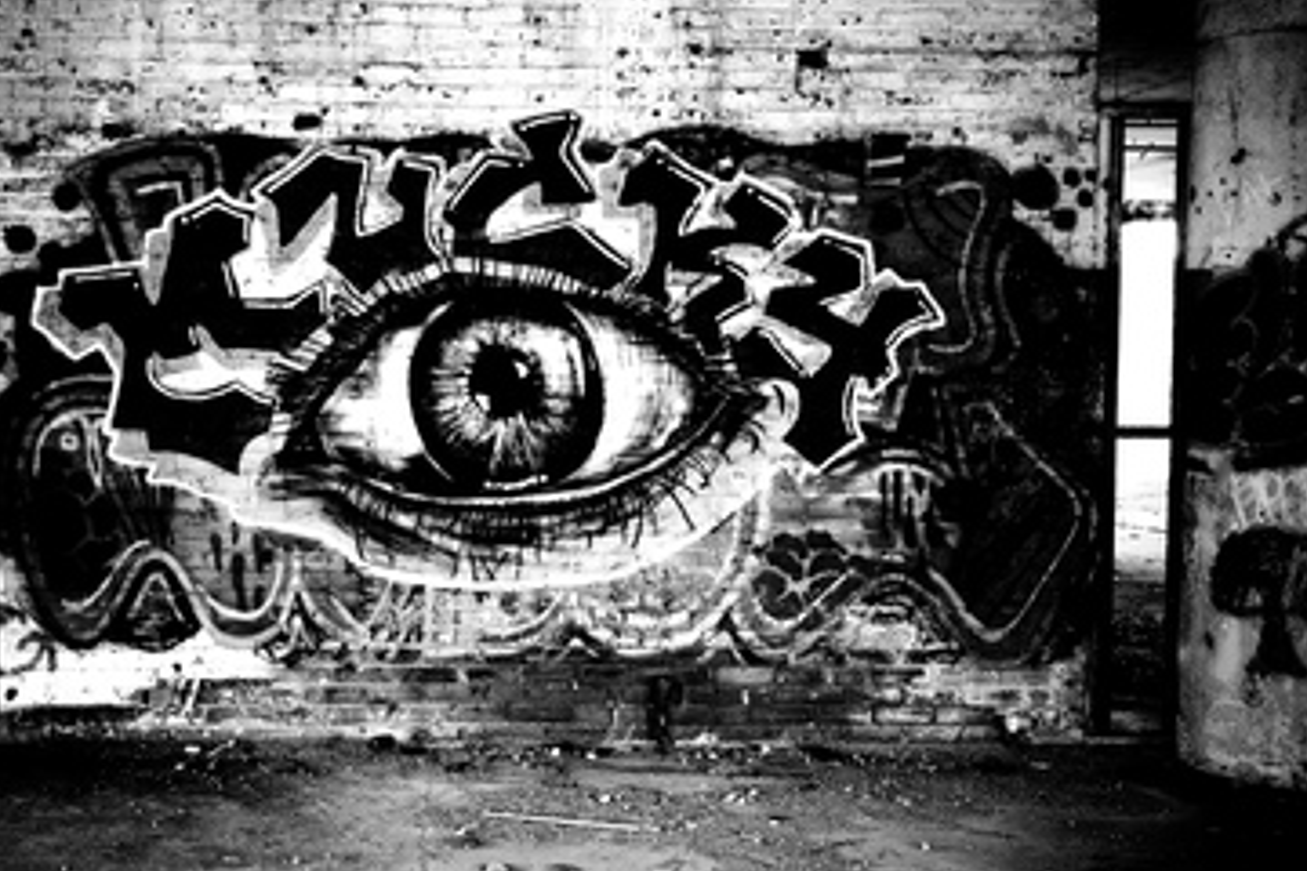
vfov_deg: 27.0
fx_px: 1815
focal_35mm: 50
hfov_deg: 39.4
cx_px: 512
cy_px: 396
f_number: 2.8
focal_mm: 26
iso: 100
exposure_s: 1/50
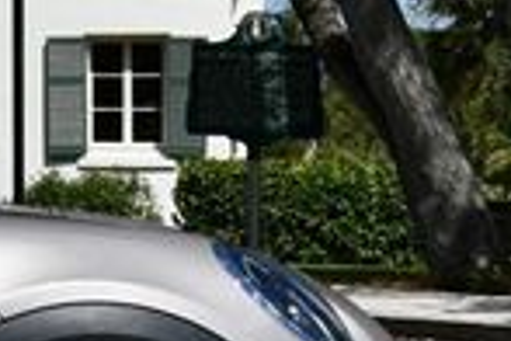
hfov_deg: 7.1
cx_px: -535
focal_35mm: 279
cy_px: 73
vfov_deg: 4.9
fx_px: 3960
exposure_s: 1/320
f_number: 9
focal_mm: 32
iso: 100
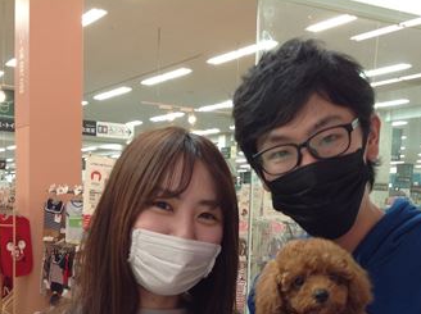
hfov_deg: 30.2
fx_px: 777
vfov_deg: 22.4
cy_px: 276
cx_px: 250
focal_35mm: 64
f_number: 2.4
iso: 64
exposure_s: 1/24
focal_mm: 4.28
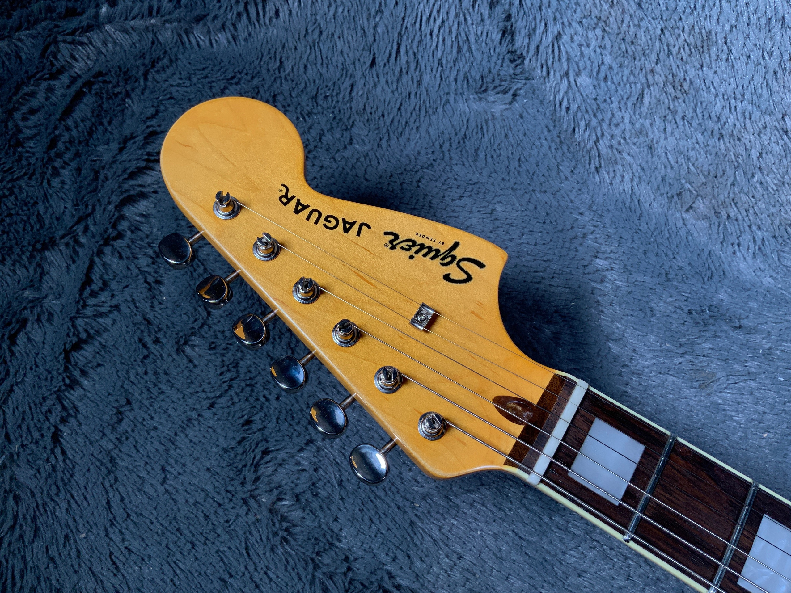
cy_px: 296
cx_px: 396
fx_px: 663
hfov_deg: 61.7
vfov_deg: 48.2
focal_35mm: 29
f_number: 1.8
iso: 20
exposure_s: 1/156
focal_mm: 3
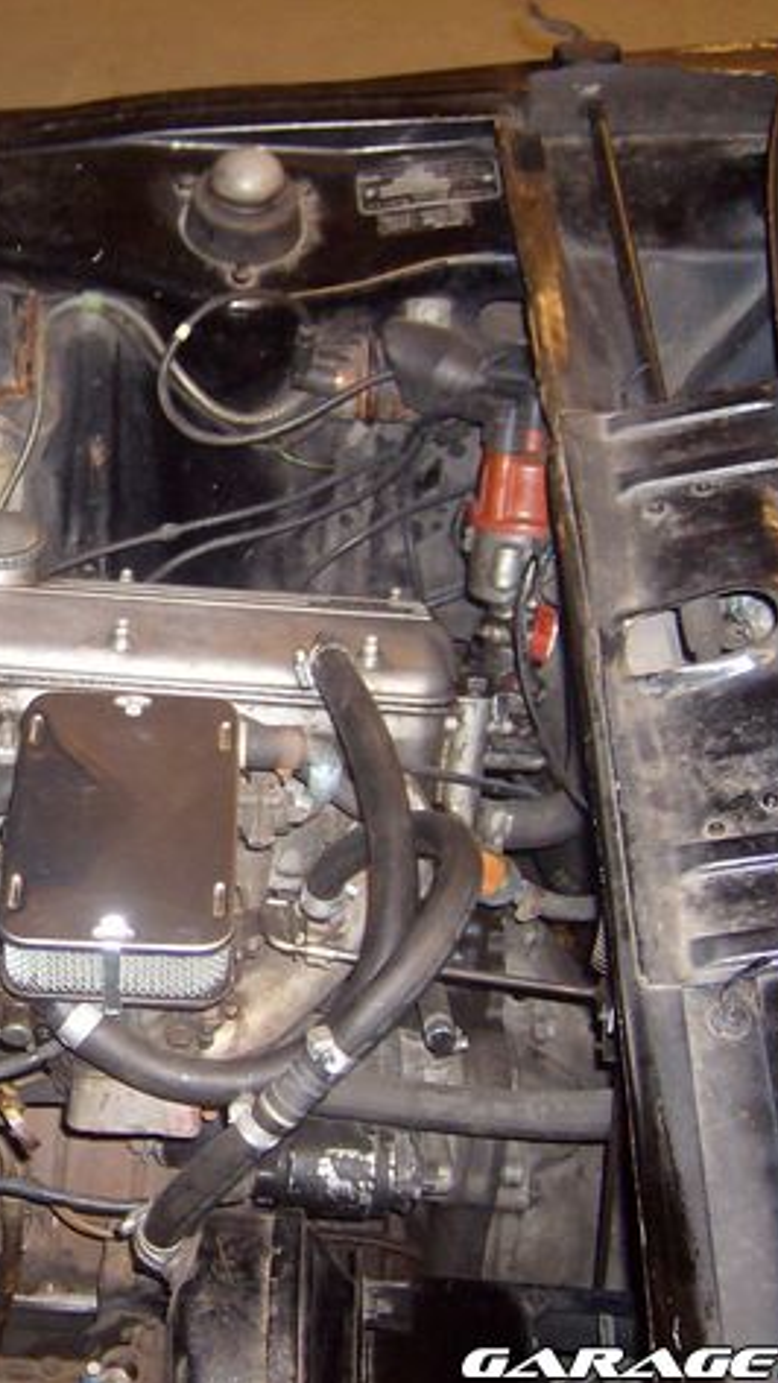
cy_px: 694
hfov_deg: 21.9
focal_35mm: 53
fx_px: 1944
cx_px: 26
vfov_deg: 39.2
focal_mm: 6
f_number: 2.8
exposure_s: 1/60
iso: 200
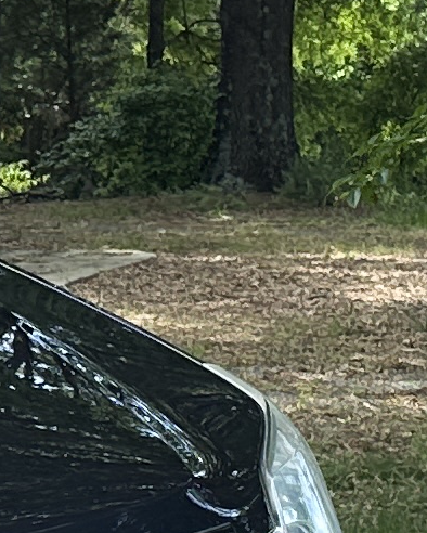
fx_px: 3031
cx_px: -229
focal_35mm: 192
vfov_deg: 10.0
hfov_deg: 7.9
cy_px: 484
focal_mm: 6.86
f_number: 1.78
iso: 80
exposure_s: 1/1029
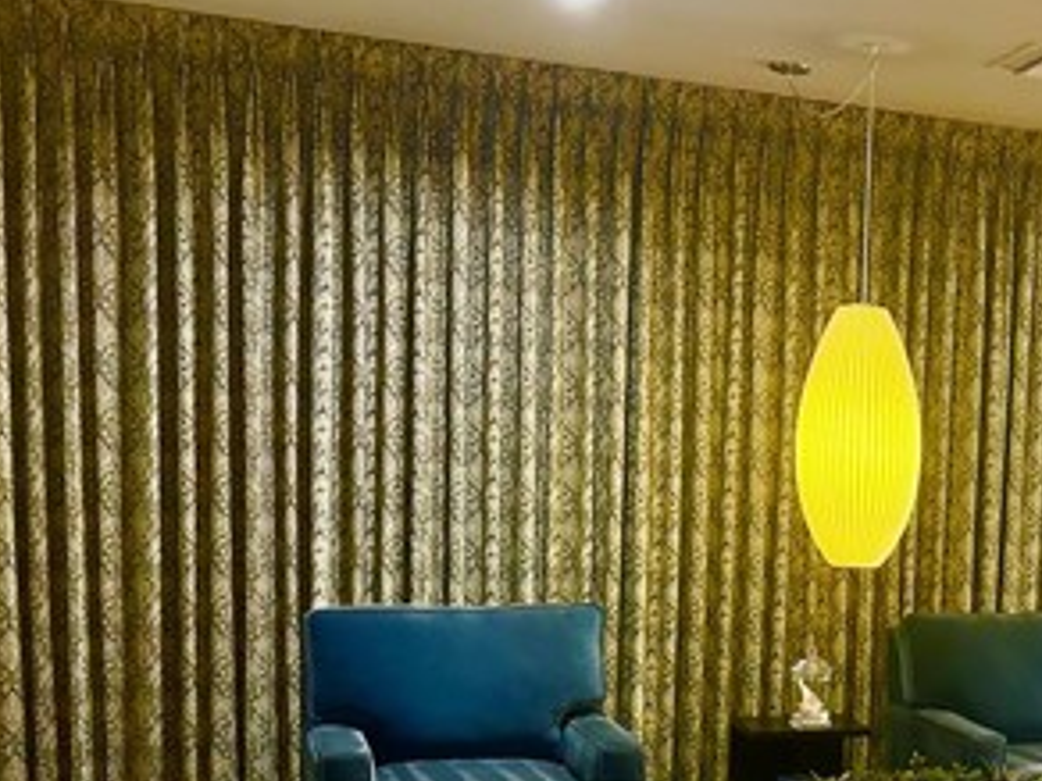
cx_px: 1063
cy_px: 642
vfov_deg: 25.2
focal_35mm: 57
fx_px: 1716
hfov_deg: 31.1
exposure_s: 1/30
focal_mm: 5.7
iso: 500
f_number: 1.5
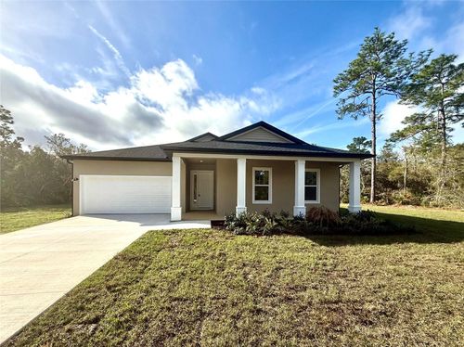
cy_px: 174
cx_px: 232
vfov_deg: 85.6
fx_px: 187
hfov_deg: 102.1
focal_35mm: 14
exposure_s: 1/2165
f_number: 2.2
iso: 50
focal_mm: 2.22
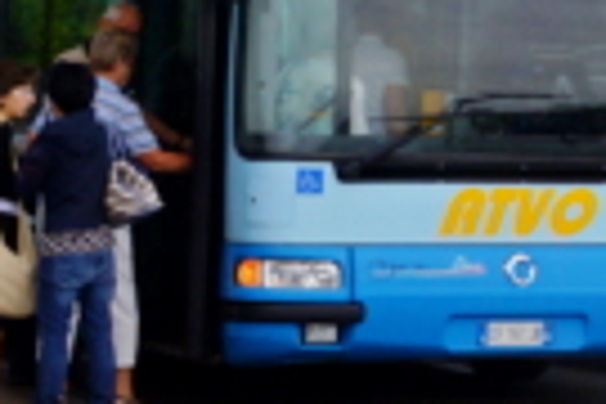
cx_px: 1374
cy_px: -168
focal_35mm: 214
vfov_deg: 6.4
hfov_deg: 8.8
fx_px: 3602
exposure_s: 1/160
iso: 100
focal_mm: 24
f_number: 13
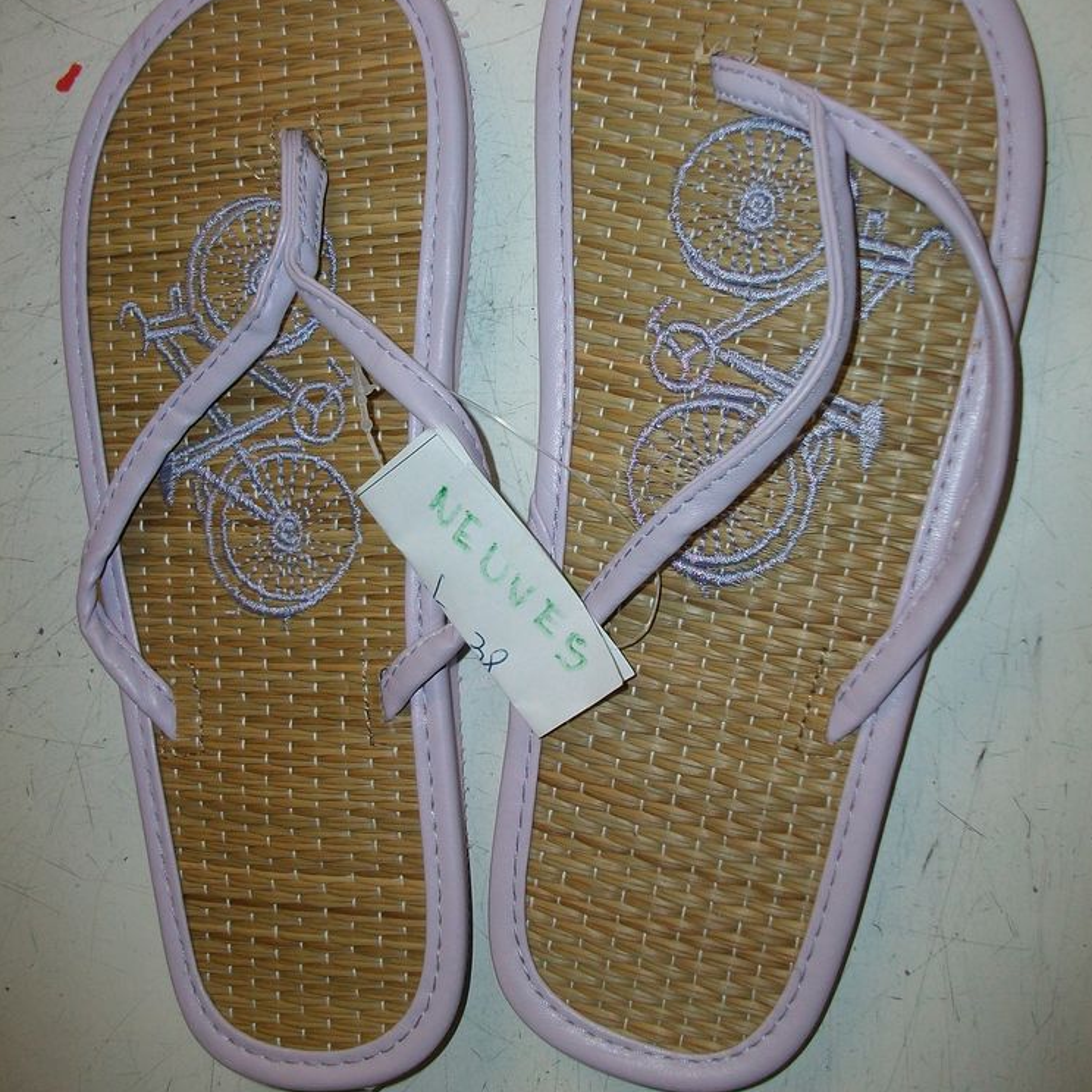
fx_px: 1356
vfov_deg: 43.7
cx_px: 549
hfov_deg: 43.9
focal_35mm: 38
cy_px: 442
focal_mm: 5.7
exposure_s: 1/40
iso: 125
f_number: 2.9
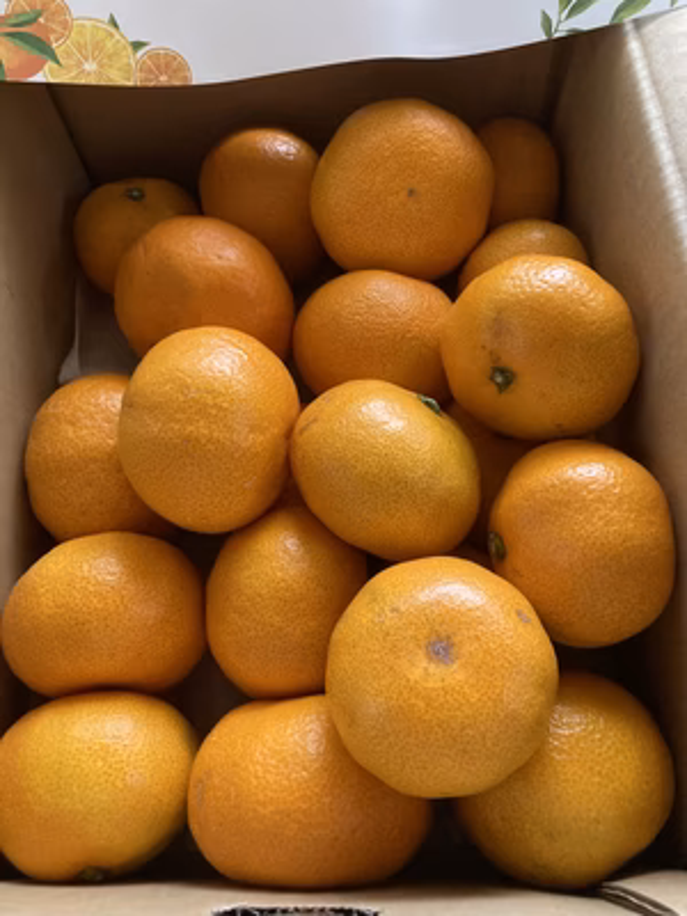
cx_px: 344
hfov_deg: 49.7
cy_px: 458
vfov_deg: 63.4
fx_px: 741
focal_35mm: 28
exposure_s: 1/32
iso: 400
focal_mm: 3.99
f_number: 1.8
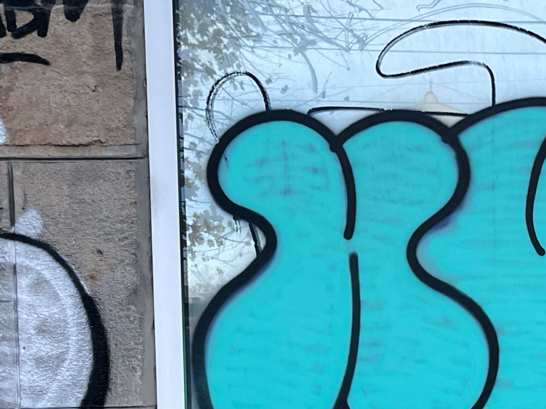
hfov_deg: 22.9
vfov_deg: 18.5
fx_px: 1230
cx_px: 665
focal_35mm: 78
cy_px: 387
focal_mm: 5.1
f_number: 1.6
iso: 125
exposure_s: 1/114
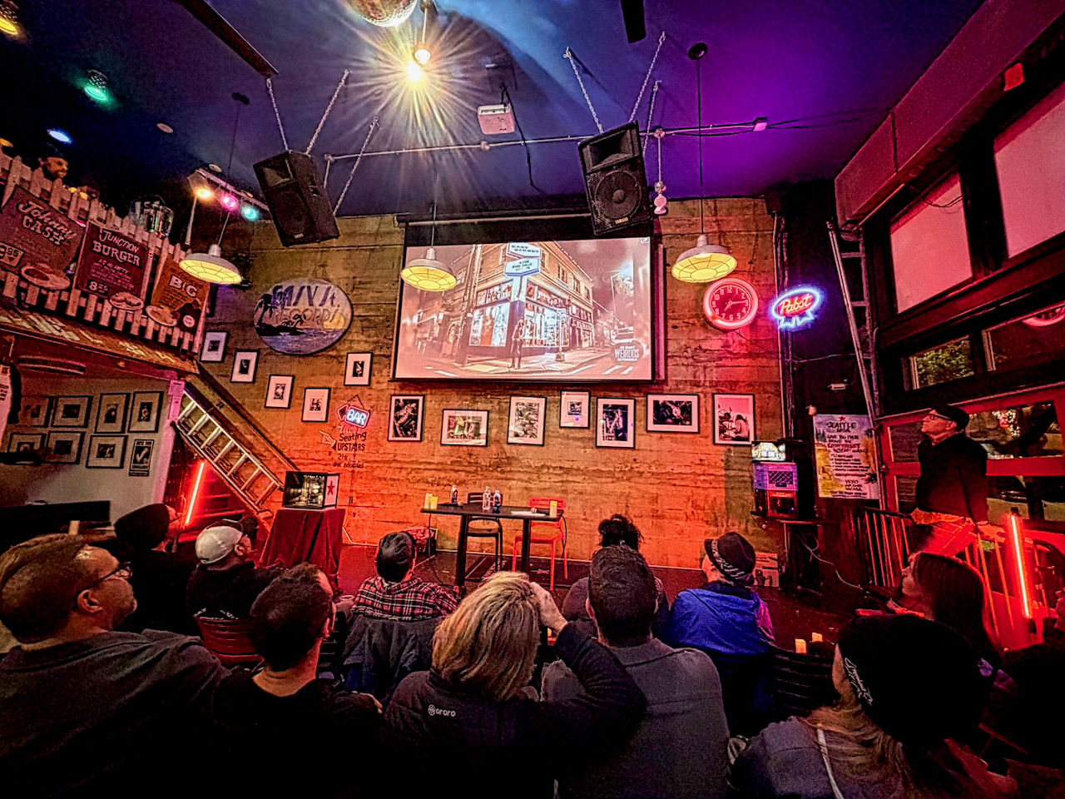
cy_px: 400
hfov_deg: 102.1
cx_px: 532
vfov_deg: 85.7
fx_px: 431
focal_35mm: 14
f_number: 2.2
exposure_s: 1/40
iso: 1250
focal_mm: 2.22
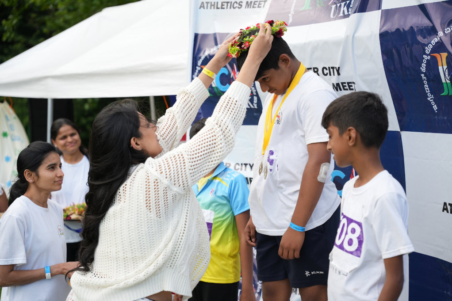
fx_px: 695
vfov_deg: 24.4
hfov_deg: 36.0
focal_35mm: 55
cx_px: 226
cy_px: 150
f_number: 2.8
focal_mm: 55.4
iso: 250
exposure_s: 1/800
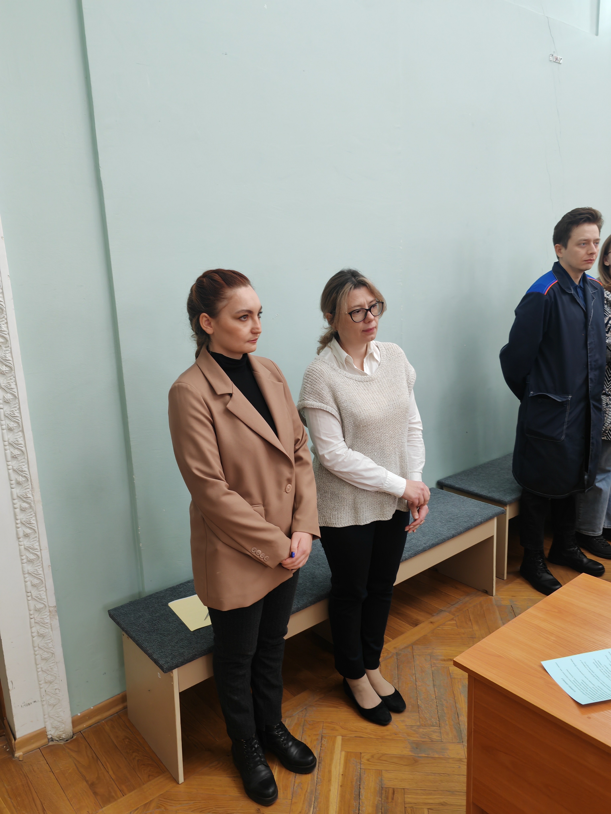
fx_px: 635
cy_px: 407
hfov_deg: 51.4
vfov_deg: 65.3
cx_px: 306
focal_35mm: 27
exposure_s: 1/50
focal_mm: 6.12
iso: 1000
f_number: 1.9
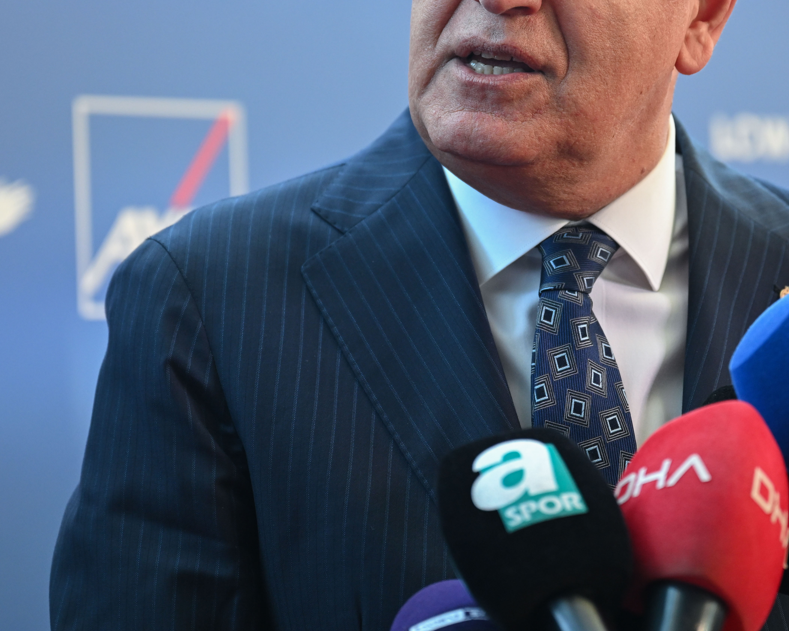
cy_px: 171
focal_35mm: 129
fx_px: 3013
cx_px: 513
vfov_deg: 11.9
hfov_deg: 14.9
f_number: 2.8
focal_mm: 70
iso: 1000
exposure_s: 1/400
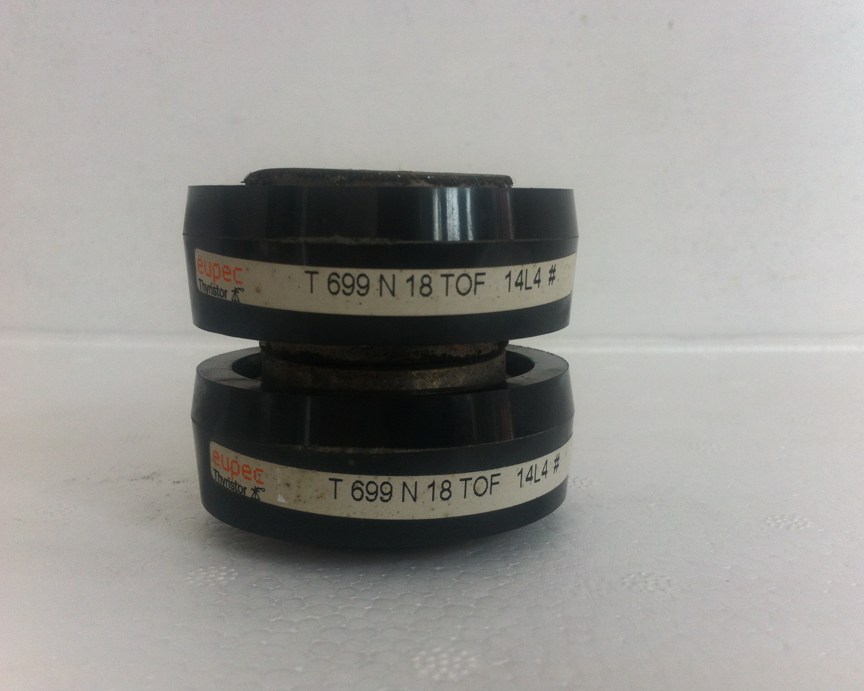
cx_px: 430
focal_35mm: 37
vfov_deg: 40.1
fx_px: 946
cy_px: 343
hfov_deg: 49.1
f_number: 2.8
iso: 80
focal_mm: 3.85
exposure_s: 1/20
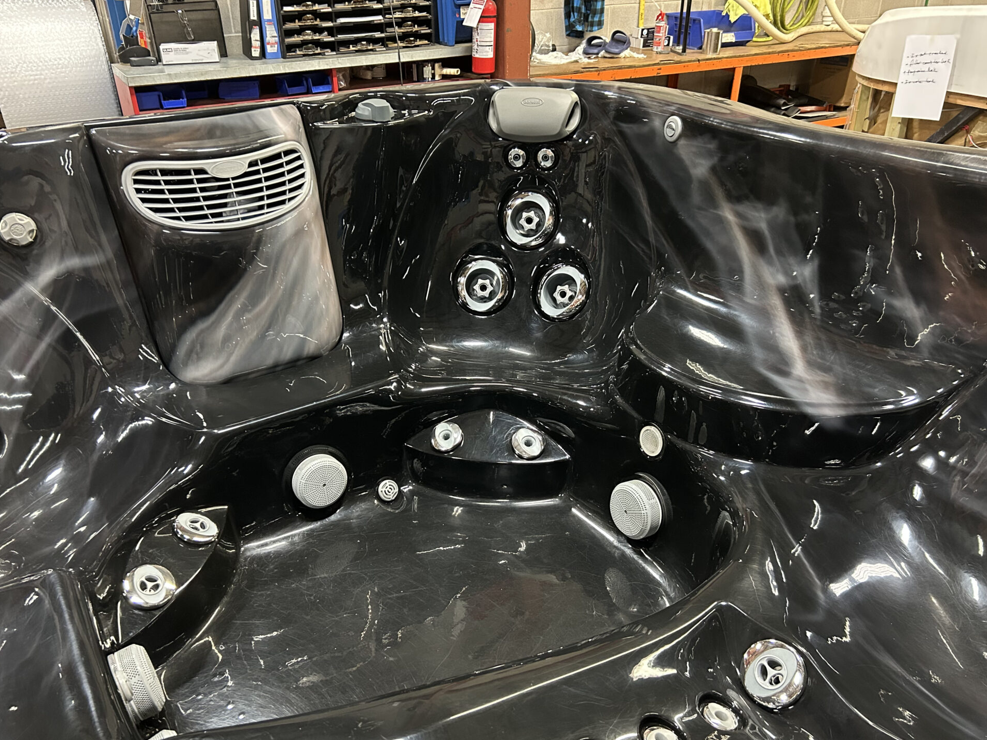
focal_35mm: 28
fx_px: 798
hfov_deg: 63.4
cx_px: 485
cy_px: 392
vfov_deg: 49.7
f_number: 1.5
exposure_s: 1/40
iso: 500
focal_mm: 5.7
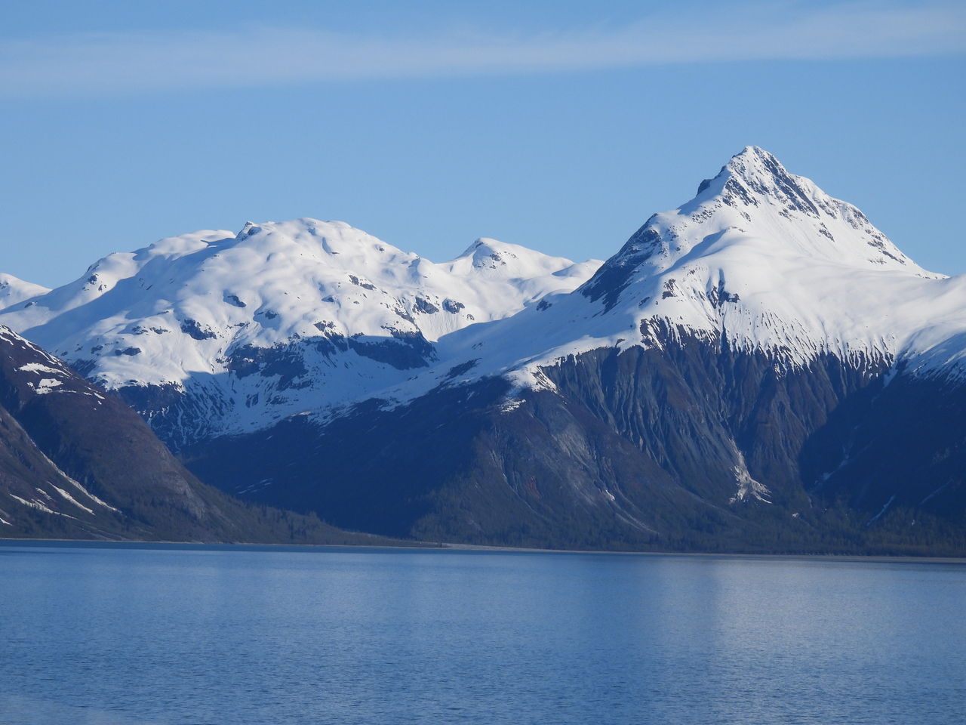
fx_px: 5163
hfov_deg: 10.7
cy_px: 362
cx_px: 483
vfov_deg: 8.0
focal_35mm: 185
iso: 100
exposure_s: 1/1600
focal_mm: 33
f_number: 4.5
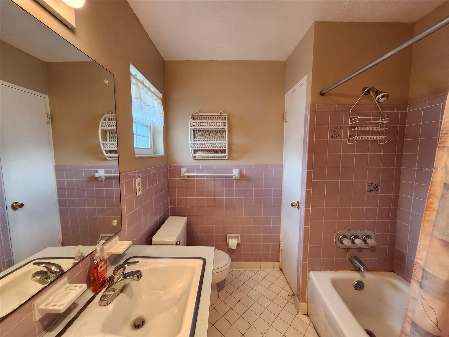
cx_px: 224
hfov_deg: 106.2
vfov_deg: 89.9
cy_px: 168
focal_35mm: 13
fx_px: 169
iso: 80
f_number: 2.2
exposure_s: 1/60
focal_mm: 1.74
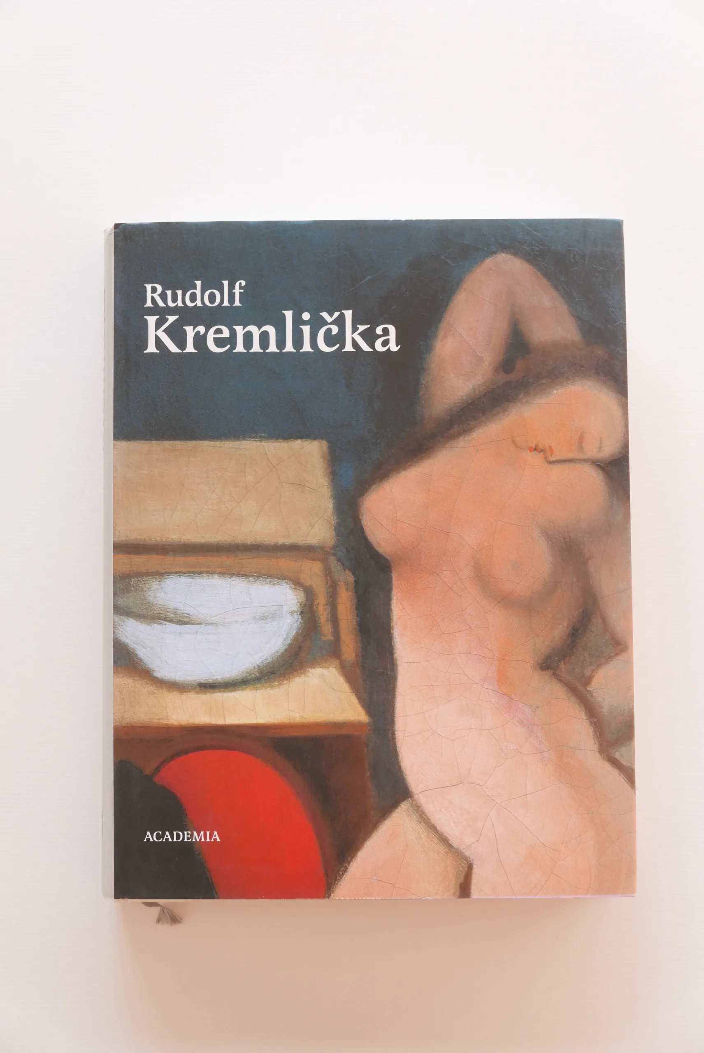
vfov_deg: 39.6
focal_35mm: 50
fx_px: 1464
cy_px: 526
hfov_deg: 27.0
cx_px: 352
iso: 400
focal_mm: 22.7
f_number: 4
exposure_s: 1/100
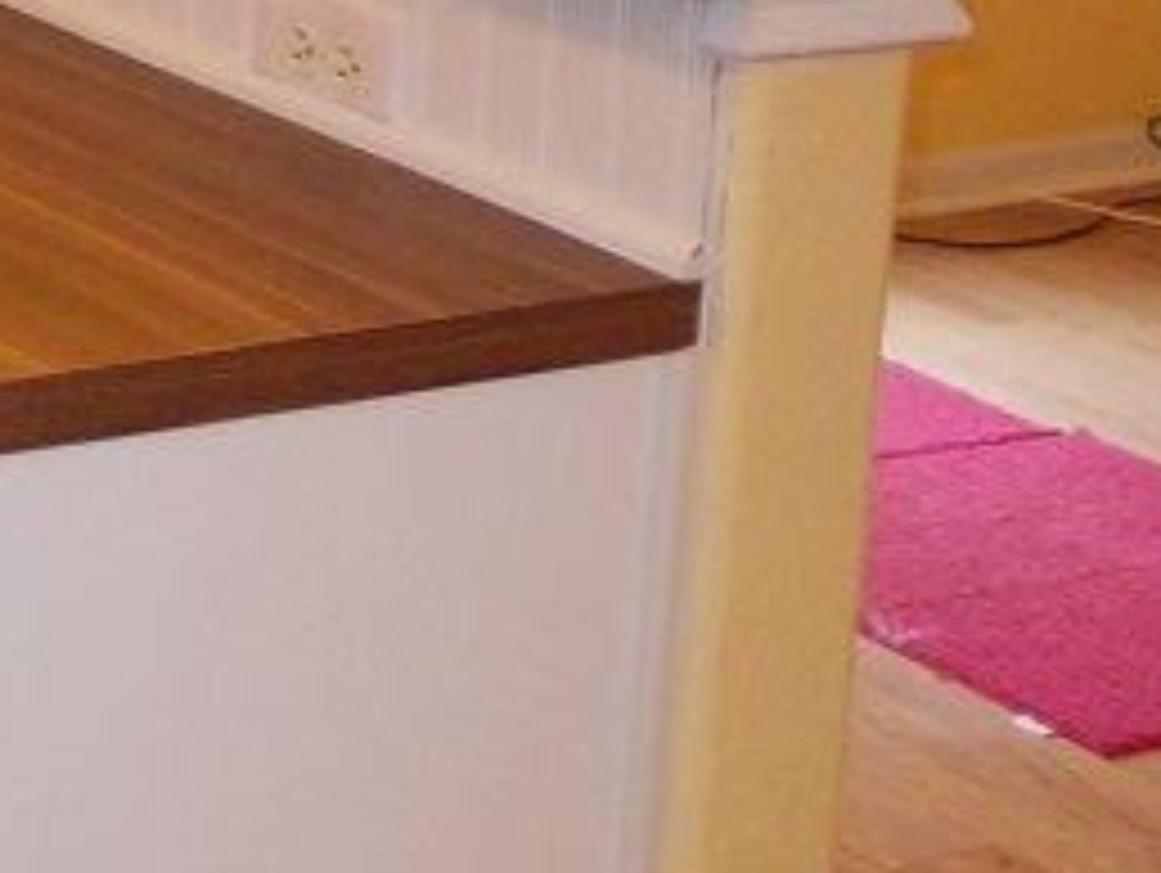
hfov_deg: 15.6
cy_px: -266
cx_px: -814
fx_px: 3726
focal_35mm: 111
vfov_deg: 12.9
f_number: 2.7
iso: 160
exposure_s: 1/25
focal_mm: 4
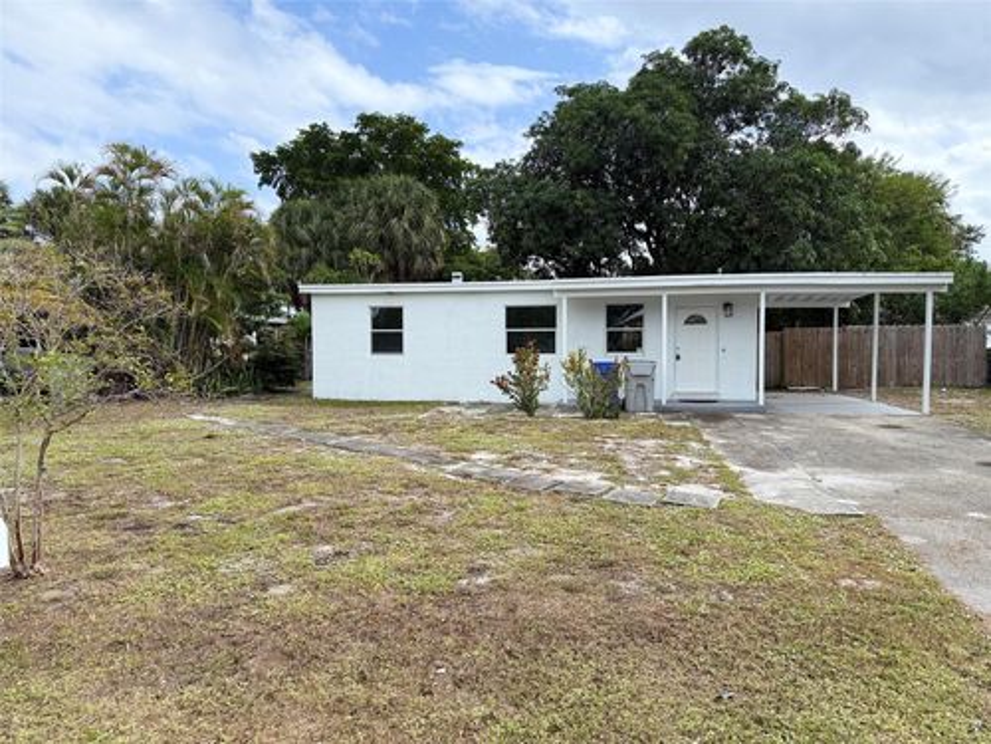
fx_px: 687
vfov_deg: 56.8
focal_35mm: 24
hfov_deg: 71.6
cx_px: 496
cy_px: 372
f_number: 1.78
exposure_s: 1/2907
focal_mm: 6.76
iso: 100
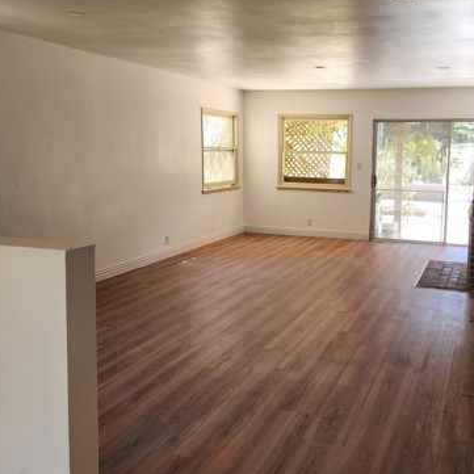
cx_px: 306
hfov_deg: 45.5
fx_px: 558
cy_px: 215
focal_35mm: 36
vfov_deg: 46.0
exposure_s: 1/120
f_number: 1.8
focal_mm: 6.4
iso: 100
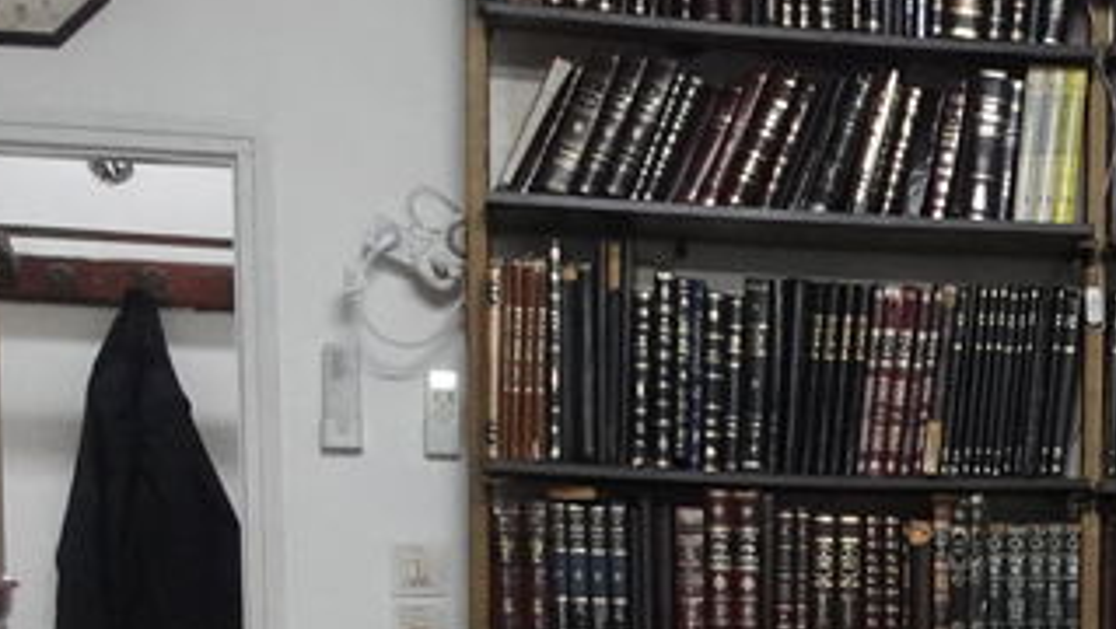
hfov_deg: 15.2
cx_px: 1949
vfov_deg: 9.4
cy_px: 1071
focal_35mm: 124
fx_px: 3672
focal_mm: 10.53
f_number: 2.2
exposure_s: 1/250
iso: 1250
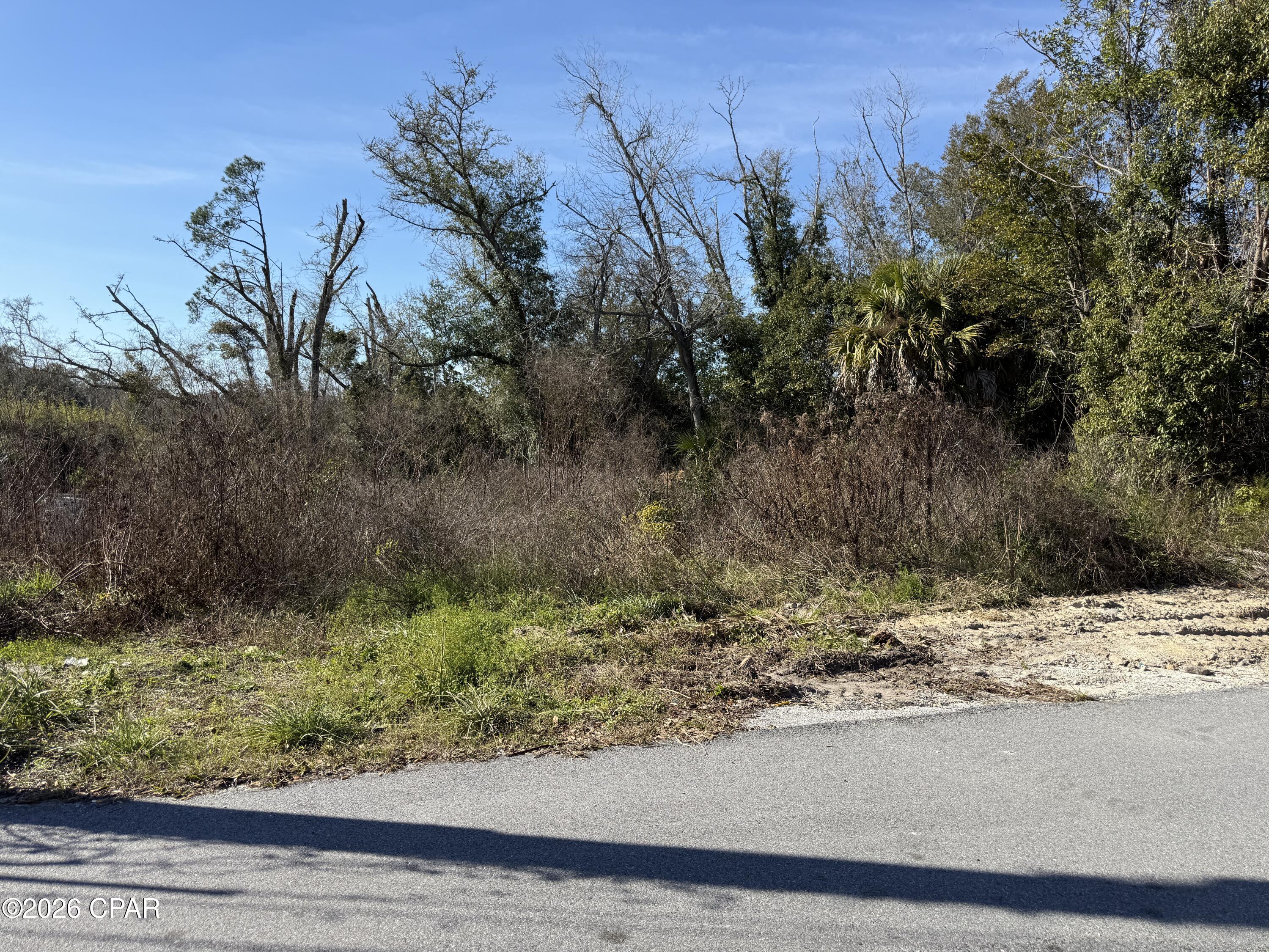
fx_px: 880
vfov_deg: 56.8
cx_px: 634
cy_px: 476
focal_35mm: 24
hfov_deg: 71.6
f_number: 1.78
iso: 80
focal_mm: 6.76
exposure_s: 1/3145
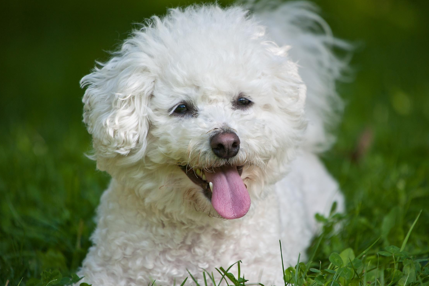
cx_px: 229
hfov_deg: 3.7
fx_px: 6693
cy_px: 147
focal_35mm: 562
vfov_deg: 2.4
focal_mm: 500
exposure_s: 1/400
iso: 200
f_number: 6.3
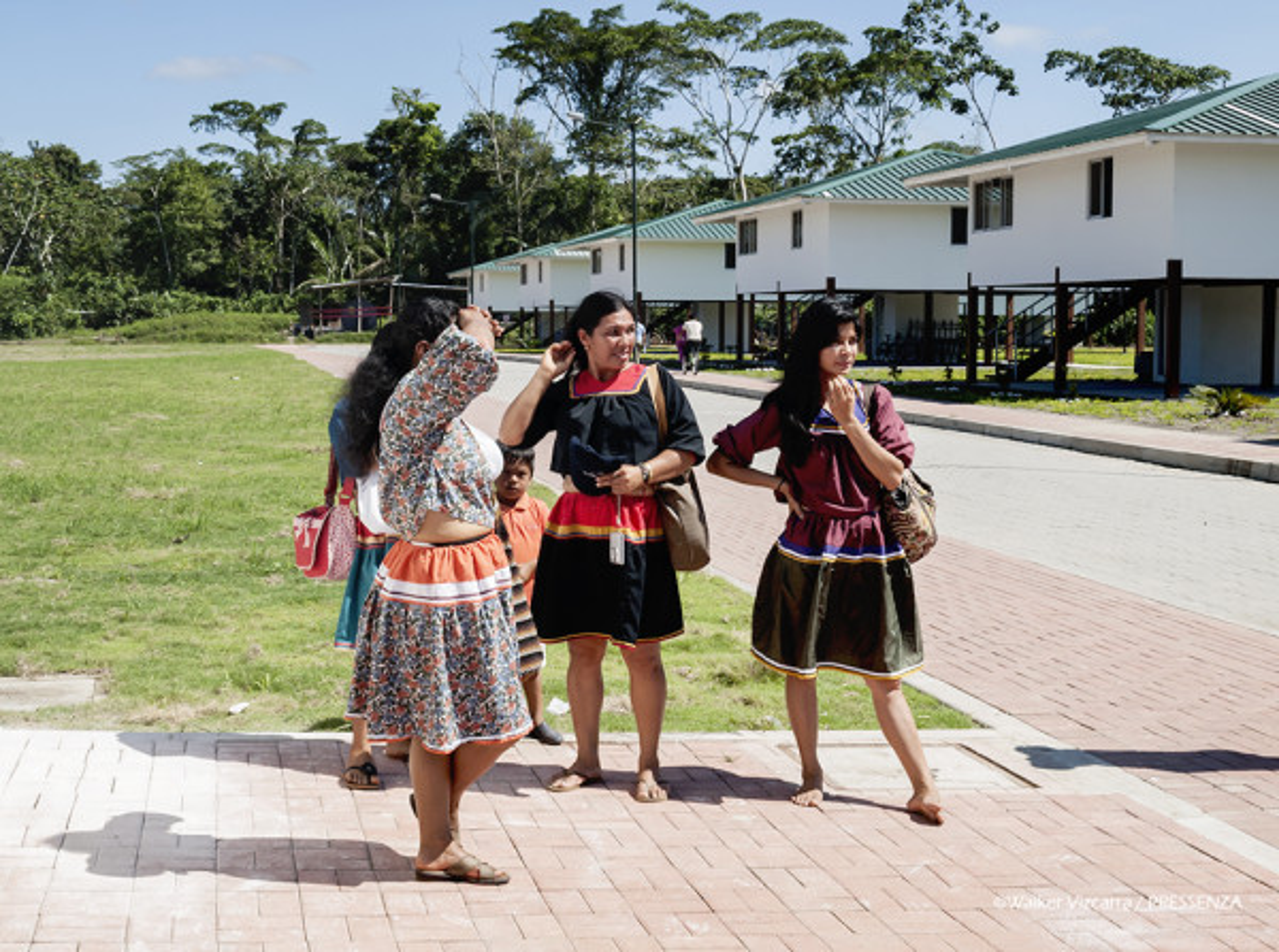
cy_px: 476
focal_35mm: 50
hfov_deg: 38.3
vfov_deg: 29.0
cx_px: 640
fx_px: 1843
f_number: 11
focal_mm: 25
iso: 100
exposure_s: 1/160
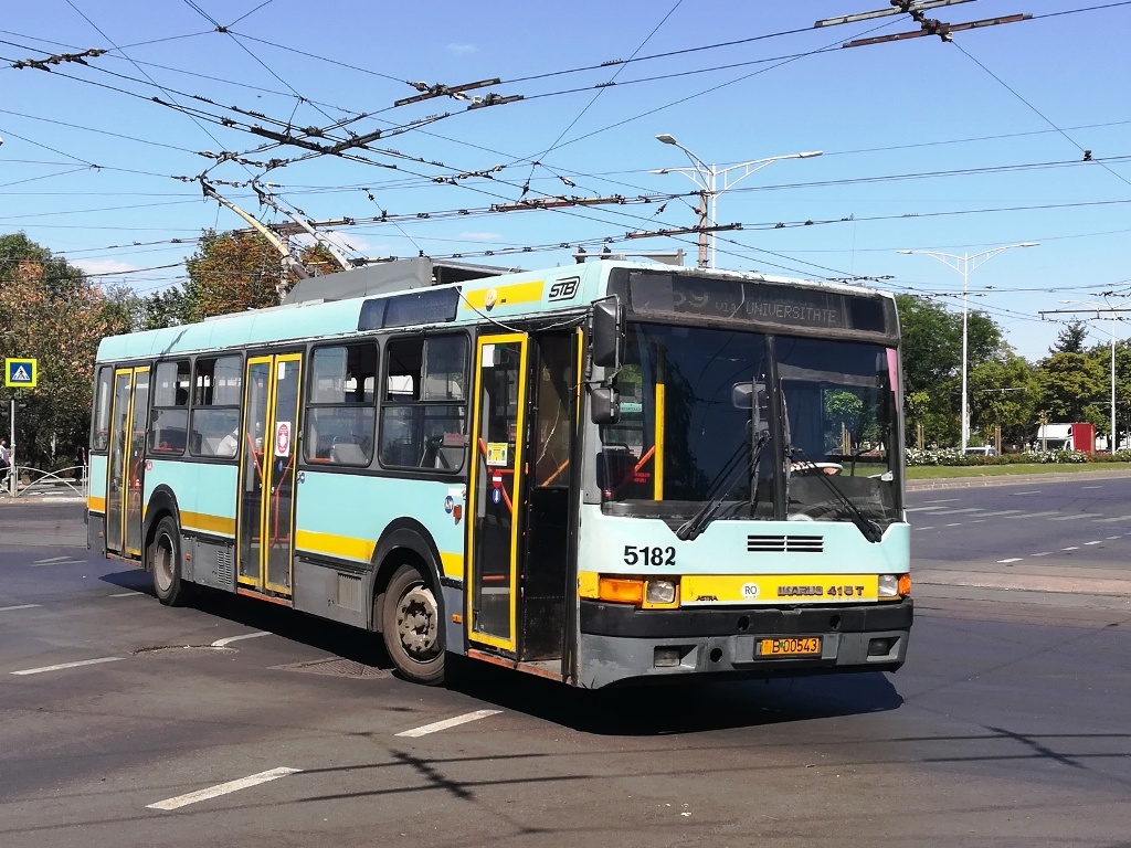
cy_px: 424
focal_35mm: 43
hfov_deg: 43.9
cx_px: 566
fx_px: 1405
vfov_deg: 33.6
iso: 50
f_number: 2.2
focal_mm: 3.83
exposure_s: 1/868
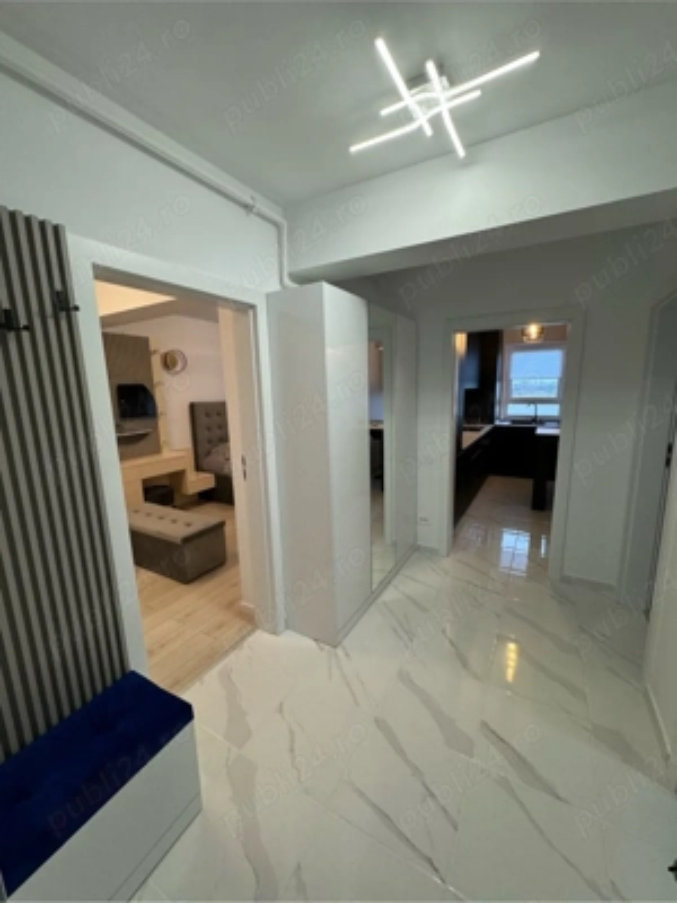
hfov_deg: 85.7
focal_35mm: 14
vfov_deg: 102.1
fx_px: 365
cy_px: 452
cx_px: 338
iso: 80
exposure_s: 1/100
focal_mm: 2.22
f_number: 2.2
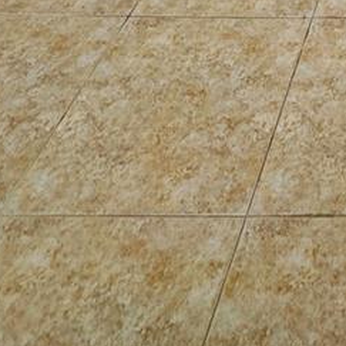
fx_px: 690
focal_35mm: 61
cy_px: -366
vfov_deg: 18.0
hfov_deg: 23.1
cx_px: 508
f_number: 2.2
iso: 40
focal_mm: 2.22
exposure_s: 1/126
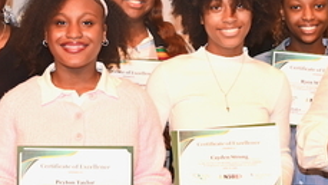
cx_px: 169
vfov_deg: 10.0
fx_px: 1053
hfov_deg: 17.7
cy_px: 38
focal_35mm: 121
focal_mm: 33
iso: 1000
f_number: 4
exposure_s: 1/60
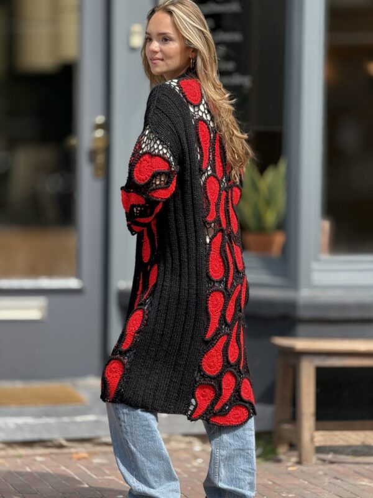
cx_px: 186
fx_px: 1724
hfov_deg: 12.3
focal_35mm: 120
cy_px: 249
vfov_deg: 16.4
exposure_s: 1/213
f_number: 2.8
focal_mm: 15.66
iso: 50
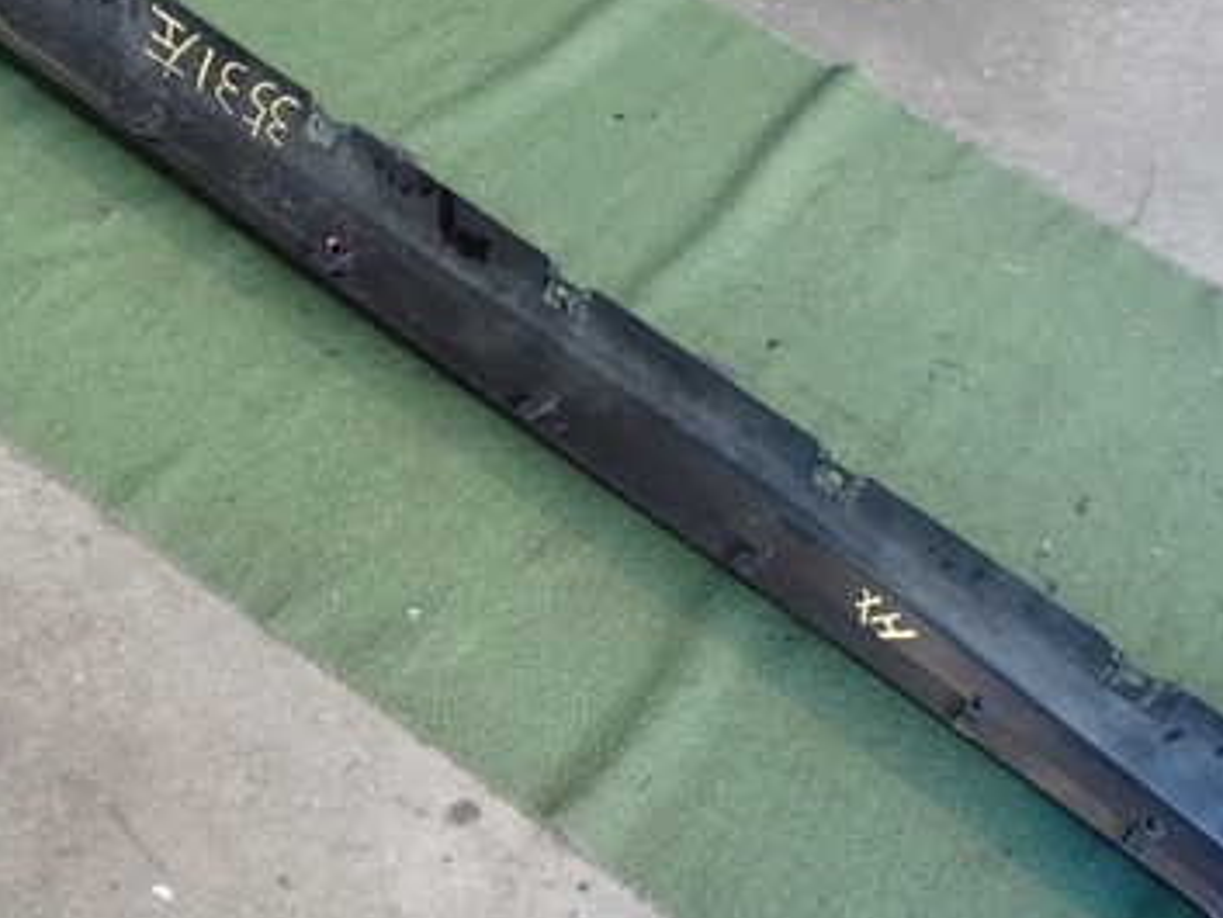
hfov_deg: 37.5
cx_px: 610
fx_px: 1802
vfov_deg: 28.6
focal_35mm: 51
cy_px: 423
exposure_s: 1/50
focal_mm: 5.4
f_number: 2.3
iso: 200
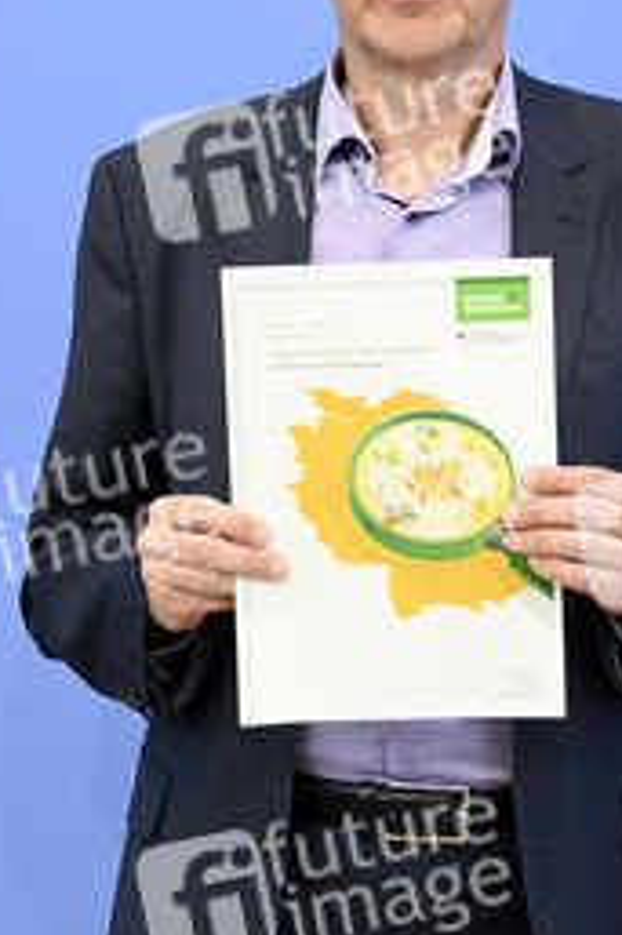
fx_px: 2621
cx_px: 429
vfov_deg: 20.2
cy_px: 338
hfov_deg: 13.5
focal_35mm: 101
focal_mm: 65
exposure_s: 1/640
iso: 5000
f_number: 4
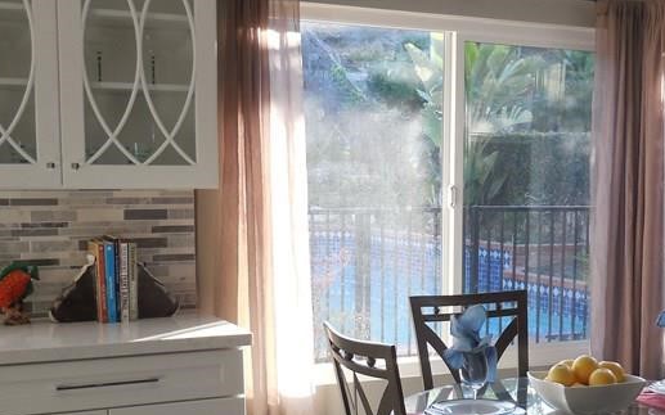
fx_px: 1142
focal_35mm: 63
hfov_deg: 32.0
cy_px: 307
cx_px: 484
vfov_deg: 20.5
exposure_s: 1/50
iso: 125
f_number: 3.2
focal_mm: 5.3
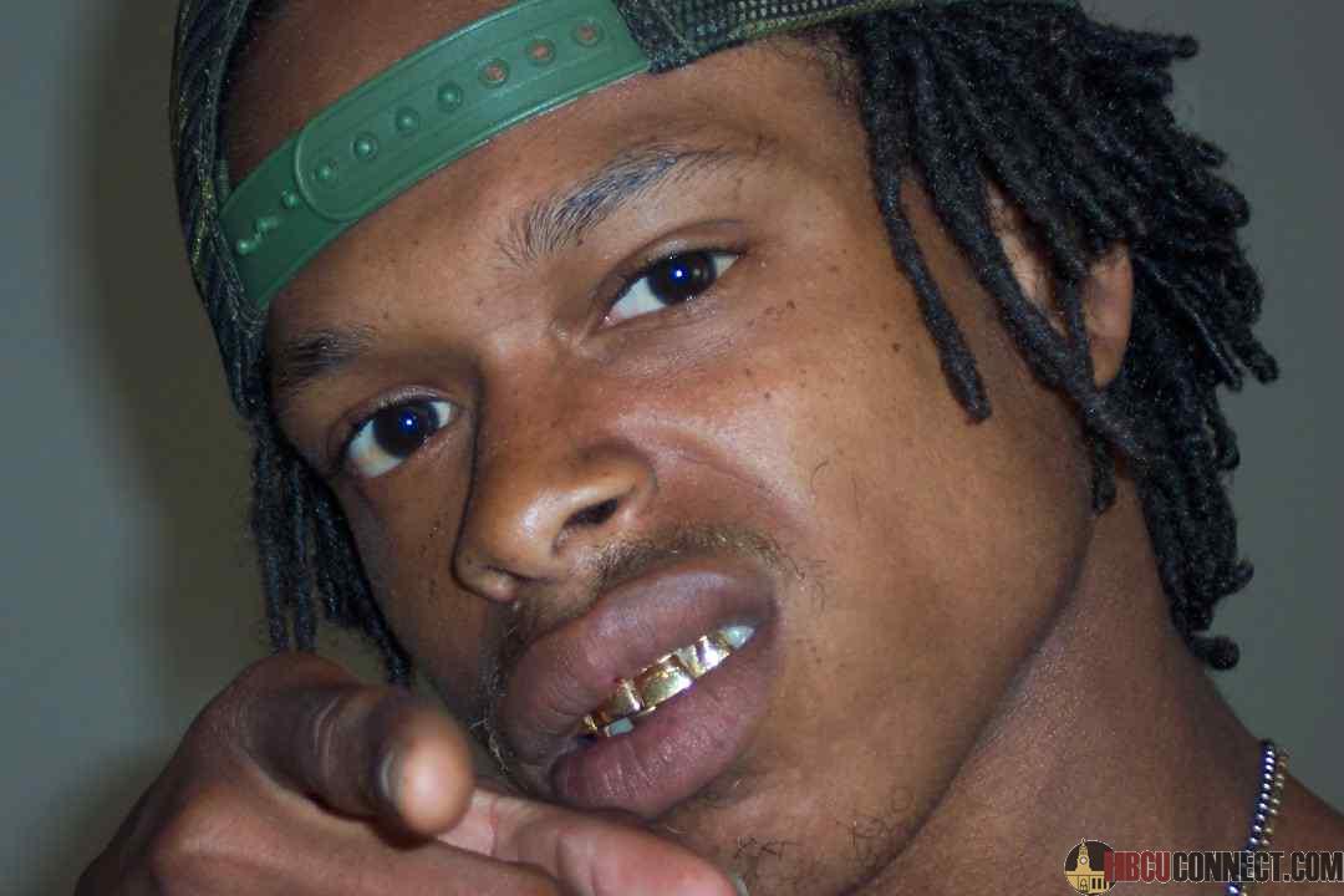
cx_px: 672
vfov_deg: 13.6
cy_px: 448
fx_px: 3770
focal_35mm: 101
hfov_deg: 20.2
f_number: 4.8
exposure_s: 1/90
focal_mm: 21.3
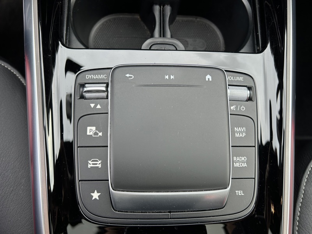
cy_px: 117
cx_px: 156
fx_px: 234
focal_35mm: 26
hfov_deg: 67.3
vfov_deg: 53.1
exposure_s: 1/92
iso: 50
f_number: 1.5
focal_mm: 5.7
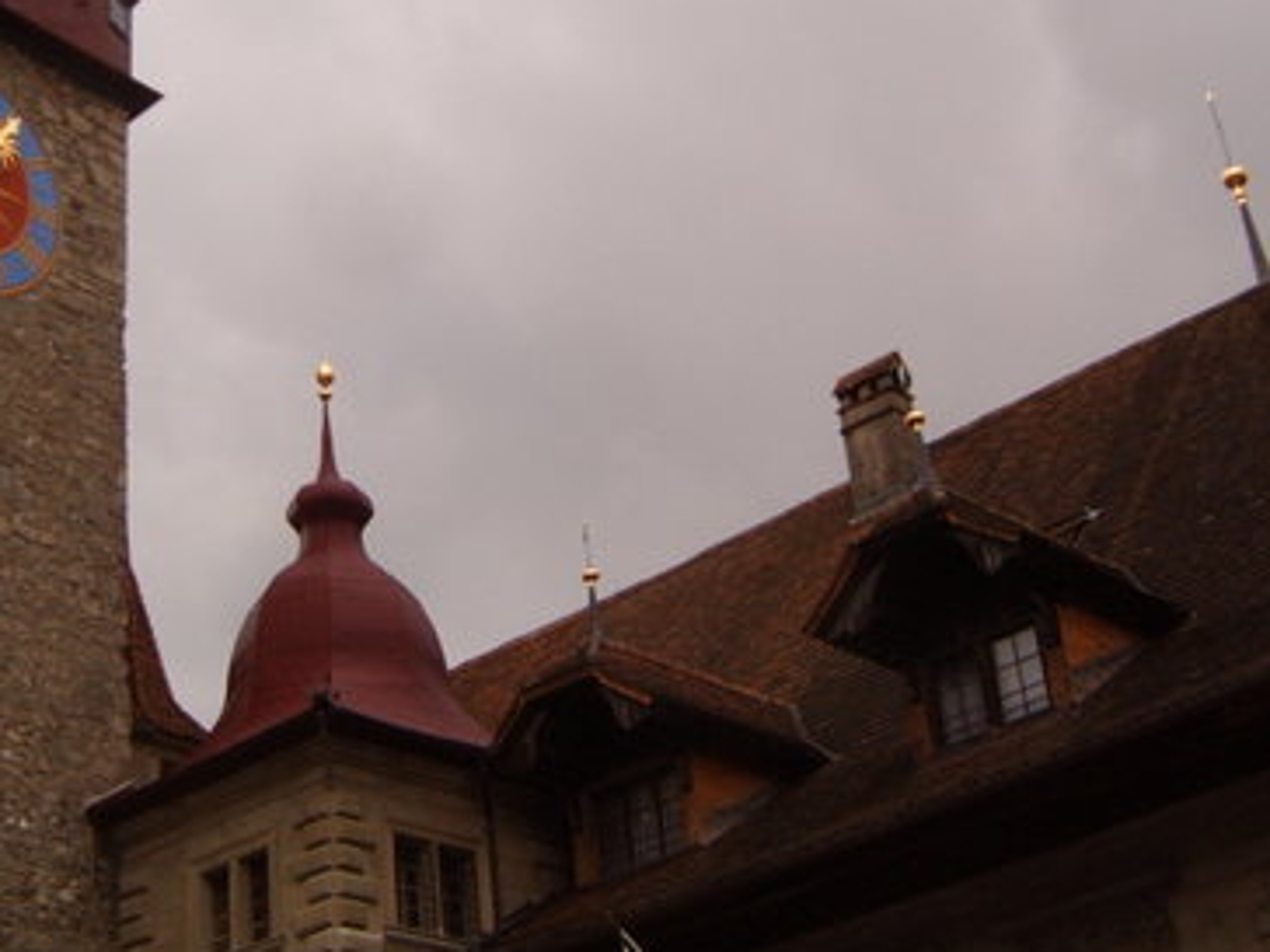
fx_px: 2385
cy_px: 269
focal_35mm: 65
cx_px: 443
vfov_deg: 22.4
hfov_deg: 29.6
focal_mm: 6.2
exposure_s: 1/180
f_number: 6
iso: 63
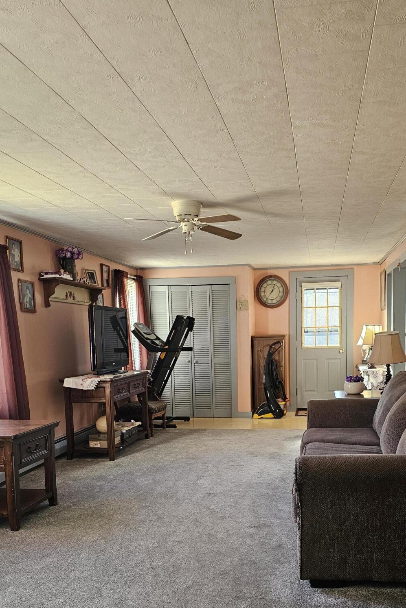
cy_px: 384
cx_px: 242
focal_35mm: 32
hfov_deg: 41.0
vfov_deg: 57.9
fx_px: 541
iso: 200
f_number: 1.7
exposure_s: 1/120
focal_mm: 6.3
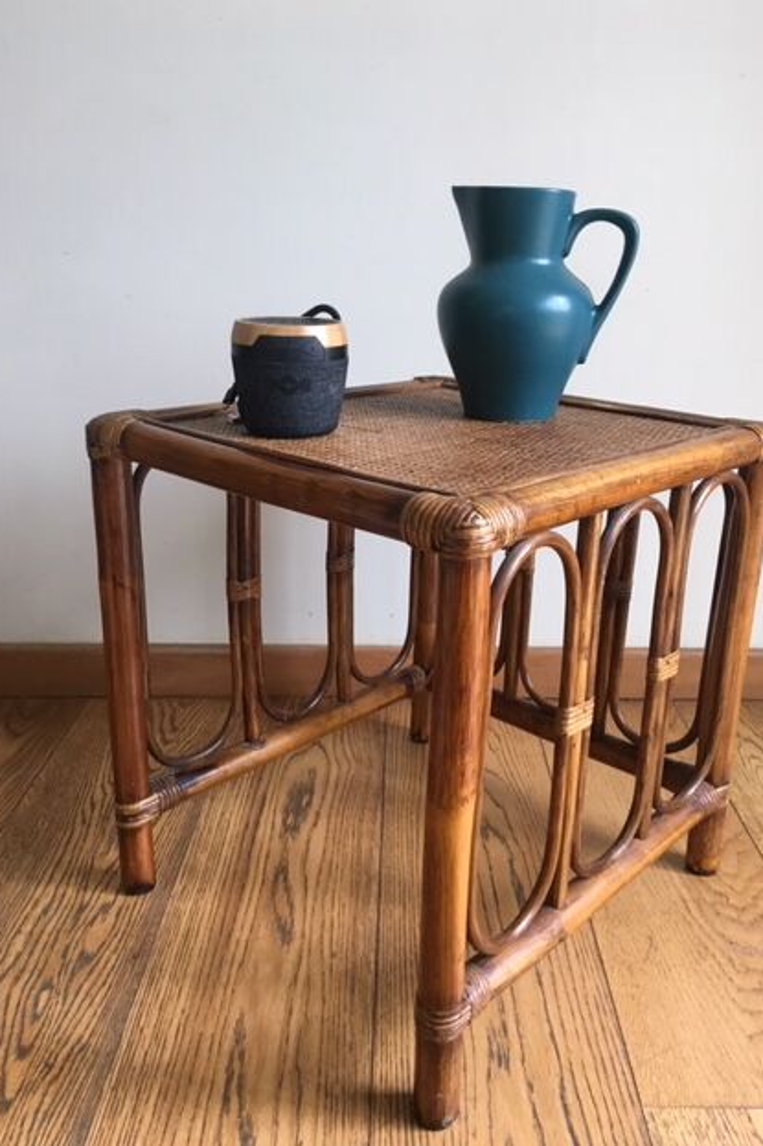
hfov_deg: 42.3
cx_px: 414
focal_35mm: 31
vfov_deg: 60.3
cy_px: 559
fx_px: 986
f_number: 2.2
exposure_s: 1/33
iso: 125
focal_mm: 4.15
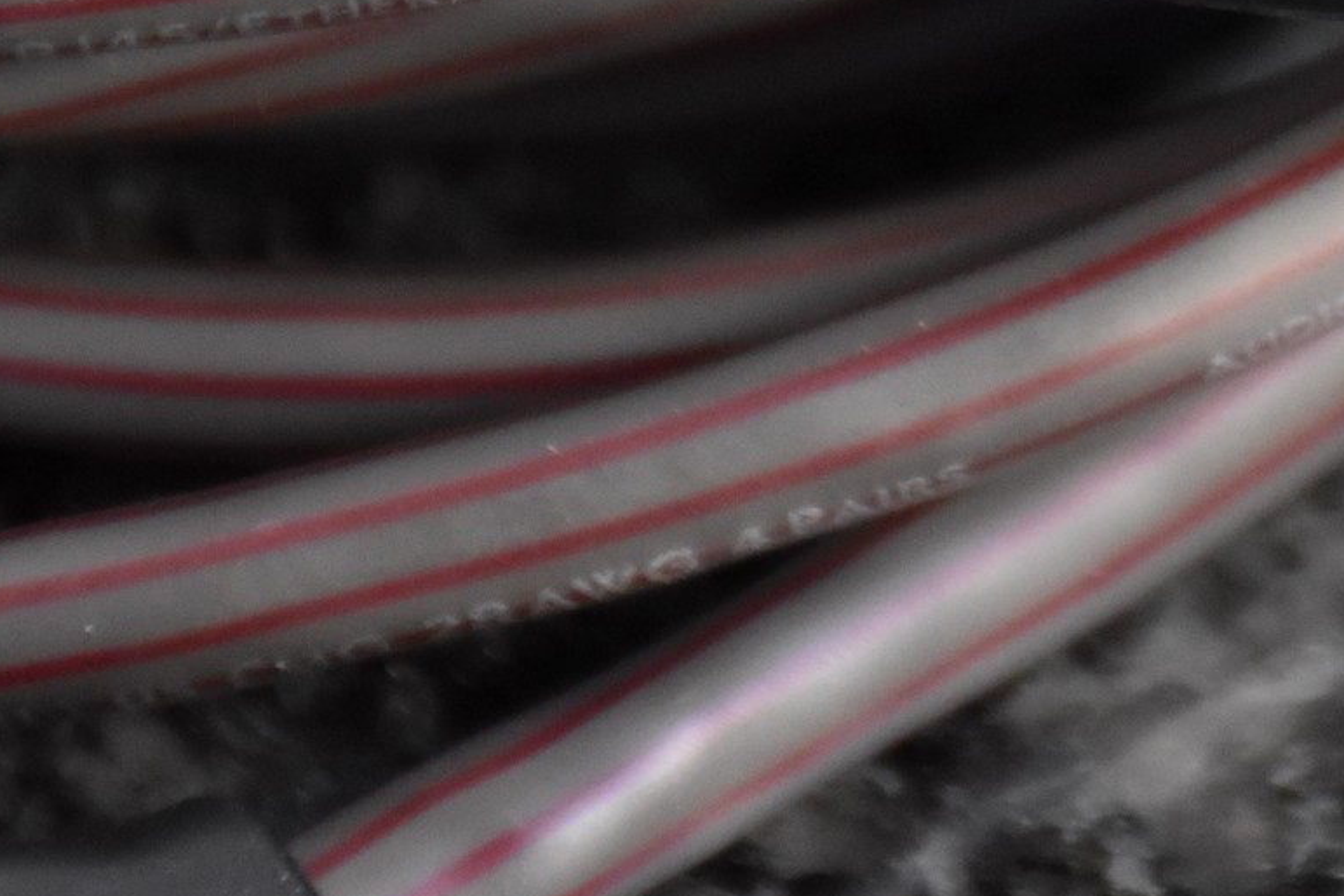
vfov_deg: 2.1
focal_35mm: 653
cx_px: 1346
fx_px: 24382
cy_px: -414
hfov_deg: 3.2
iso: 2200
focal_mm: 140
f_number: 5.6
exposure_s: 1/125
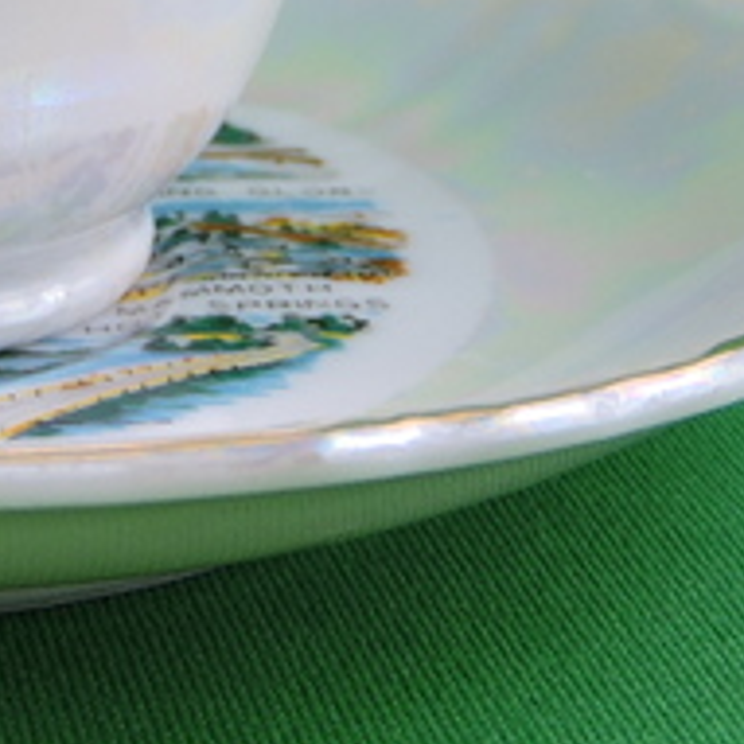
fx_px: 3477
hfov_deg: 11.8
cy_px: -187
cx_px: -259
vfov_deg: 11.9
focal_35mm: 143
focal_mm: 7.2
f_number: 3.8
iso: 100
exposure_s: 1/30
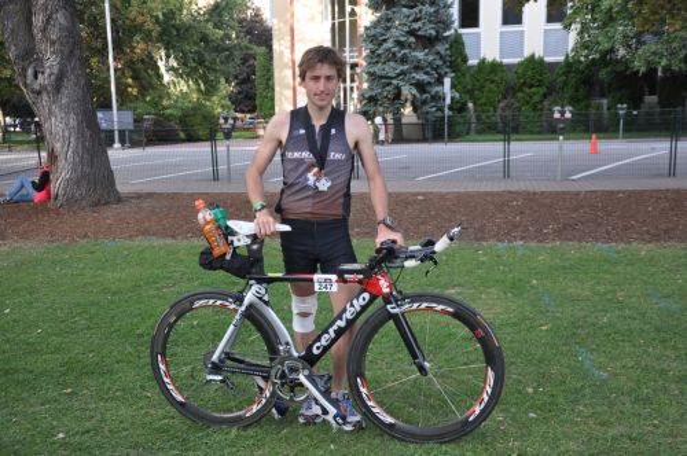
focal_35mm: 42
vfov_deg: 31.8
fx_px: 800
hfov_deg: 46.5
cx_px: 344
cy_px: 228
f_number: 4
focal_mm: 28
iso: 320
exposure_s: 1/125
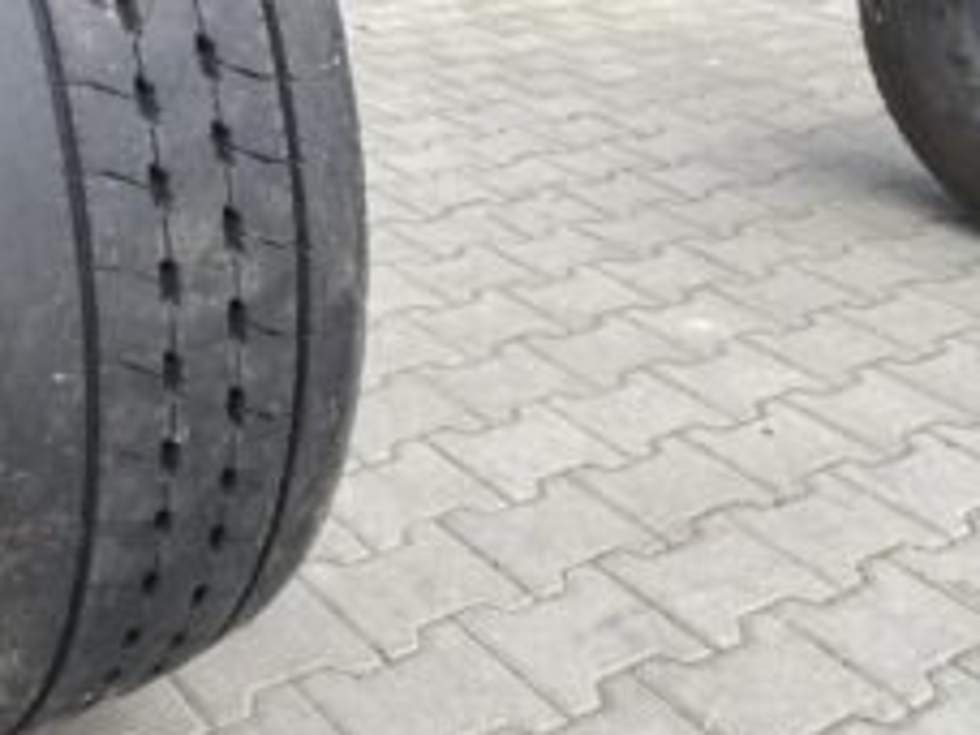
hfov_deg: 37.1
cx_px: 150
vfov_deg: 29.0
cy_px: 140
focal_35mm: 49
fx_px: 1387
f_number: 1.8
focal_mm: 4.25
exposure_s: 1/375
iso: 32
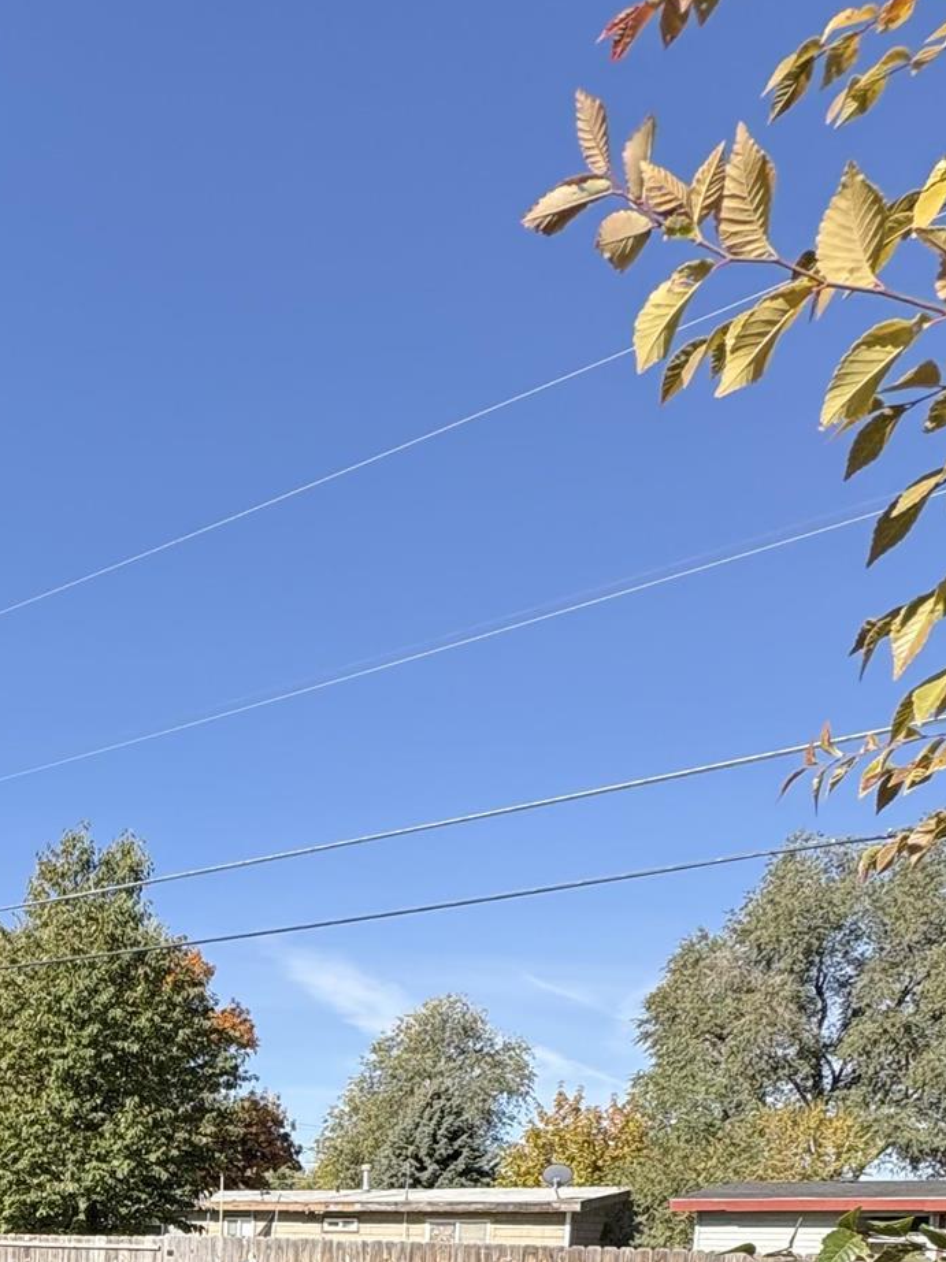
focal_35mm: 35
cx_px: -57
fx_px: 1276
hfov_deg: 35.6
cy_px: 1365
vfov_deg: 42.3
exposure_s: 1/1143
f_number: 2.2
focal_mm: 2.22
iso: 40
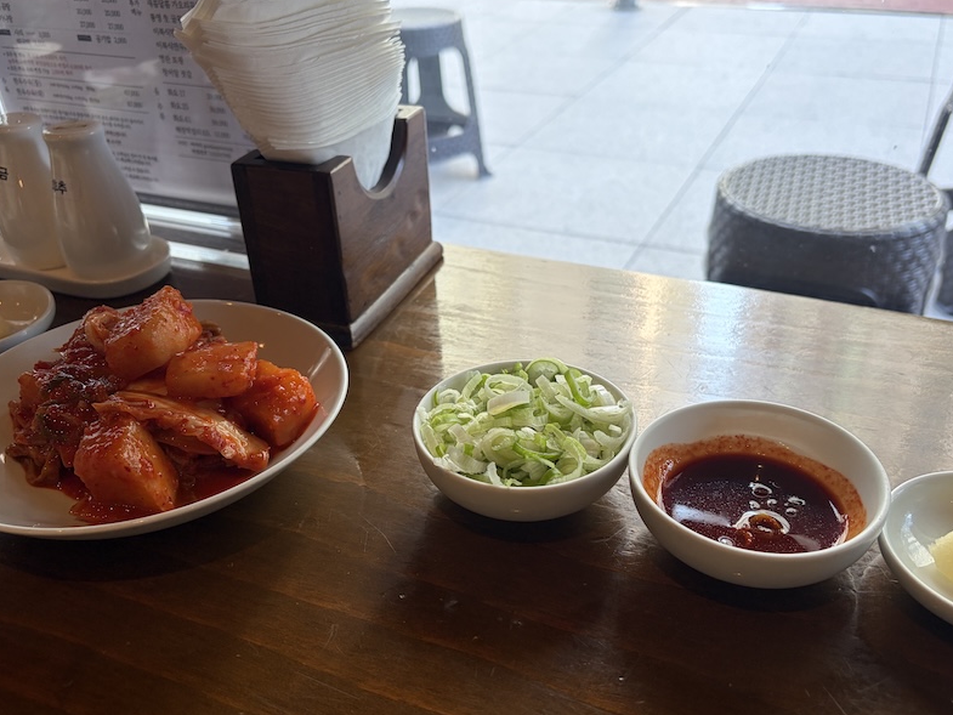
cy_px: 390
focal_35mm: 32
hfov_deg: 56.8
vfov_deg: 44.1
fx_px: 881
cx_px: 477
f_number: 1.6
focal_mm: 5.96
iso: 64
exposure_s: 1/120
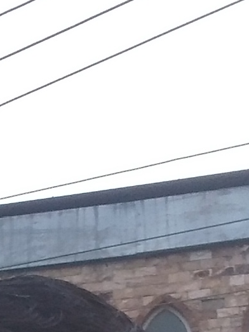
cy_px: 544
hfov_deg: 13.4
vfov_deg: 16.0
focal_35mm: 109
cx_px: 14
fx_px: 1046
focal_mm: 2.38
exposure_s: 1/623
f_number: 2.4
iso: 101
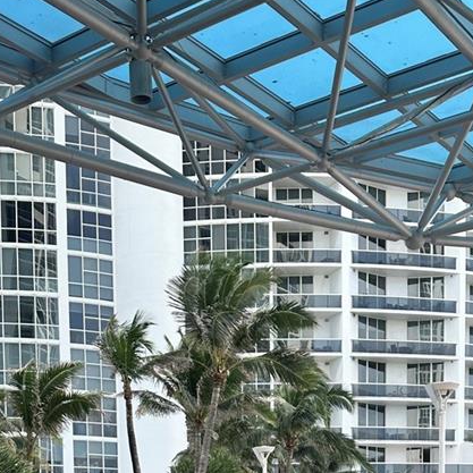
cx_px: 247
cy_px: 613
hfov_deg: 28.2
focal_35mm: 61
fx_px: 943
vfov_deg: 24.6
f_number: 1.78
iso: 80
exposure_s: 1/894
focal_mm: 6.86
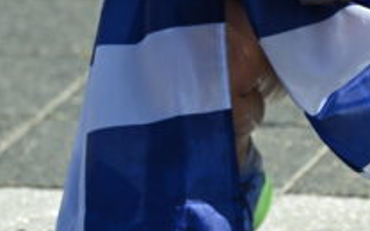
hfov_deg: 3.1
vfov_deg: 1.9
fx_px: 6887
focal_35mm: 683
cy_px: 7
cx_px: 327
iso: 125
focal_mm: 200
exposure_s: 1/500
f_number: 4
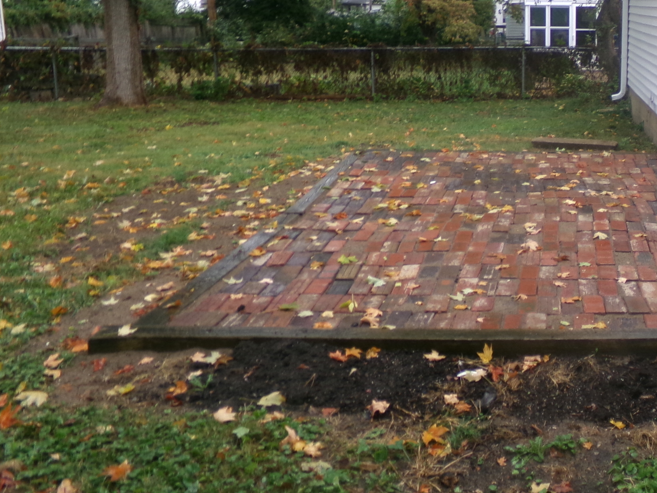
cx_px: 590
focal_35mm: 45
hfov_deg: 39.1
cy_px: 165
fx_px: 854
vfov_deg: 31.9
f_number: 3.7
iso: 100
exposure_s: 1/38
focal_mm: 4.3
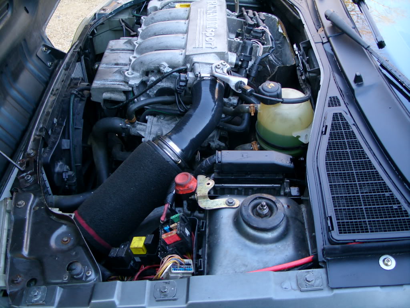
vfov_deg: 37.7
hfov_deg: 49.0
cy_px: 154
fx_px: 450
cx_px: 205
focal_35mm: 38
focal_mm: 7.8
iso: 50
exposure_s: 1/26
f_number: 2.8
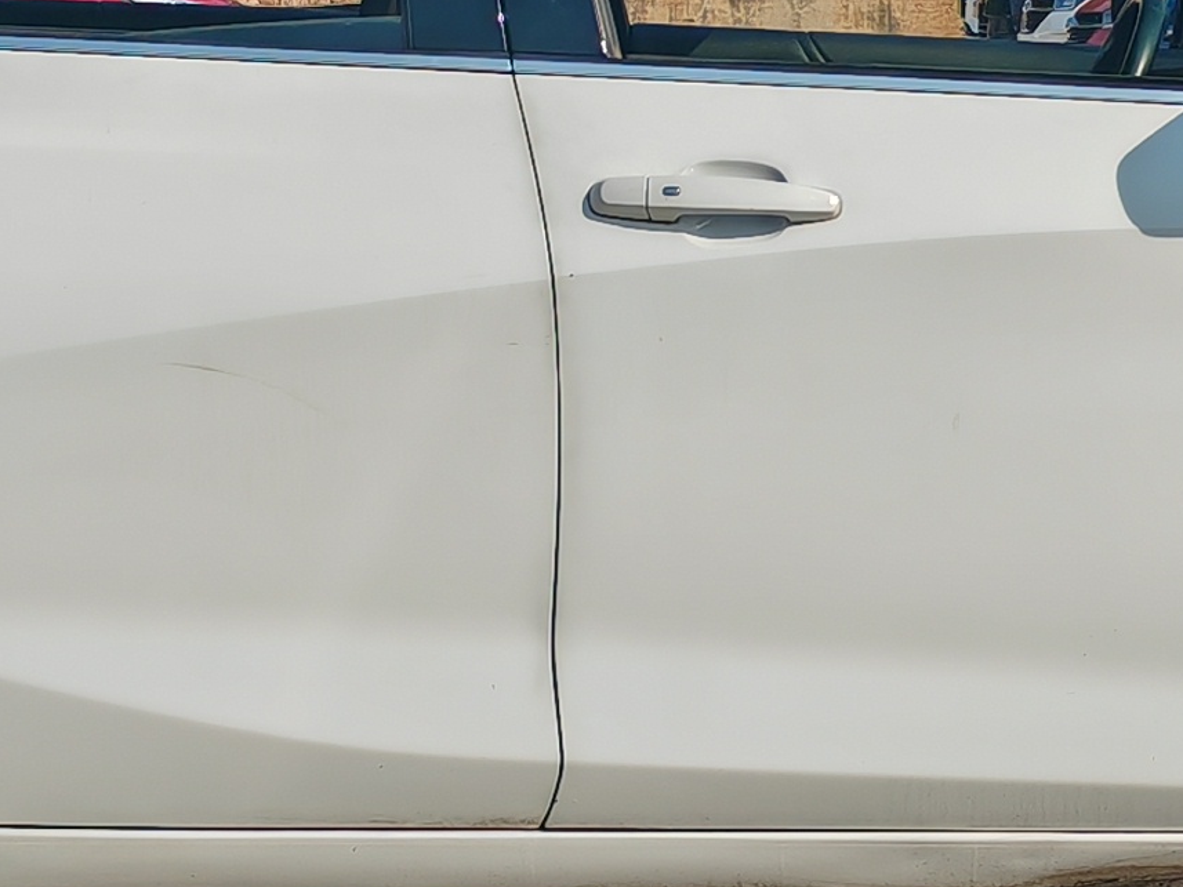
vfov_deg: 11.6
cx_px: 693
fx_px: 4375
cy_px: 223
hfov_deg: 15.4
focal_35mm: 128
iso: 50
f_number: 1.9
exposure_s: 1/850
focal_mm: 6.12
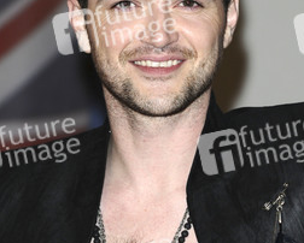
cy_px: 87
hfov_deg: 7.2
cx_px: 150
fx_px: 2413
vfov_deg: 5.8
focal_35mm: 268
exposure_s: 1/160
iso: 320
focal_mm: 120
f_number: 4.5
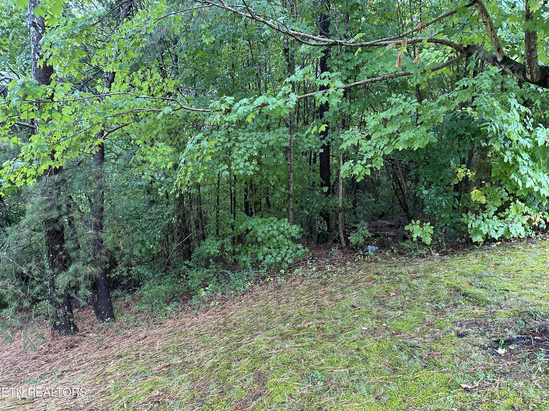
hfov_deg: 71.6
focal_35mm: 24
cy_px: 206
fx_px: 381
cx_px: 274
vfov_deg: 56.8
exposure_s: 1/75
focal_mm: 6.86
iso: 250
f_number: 1.78
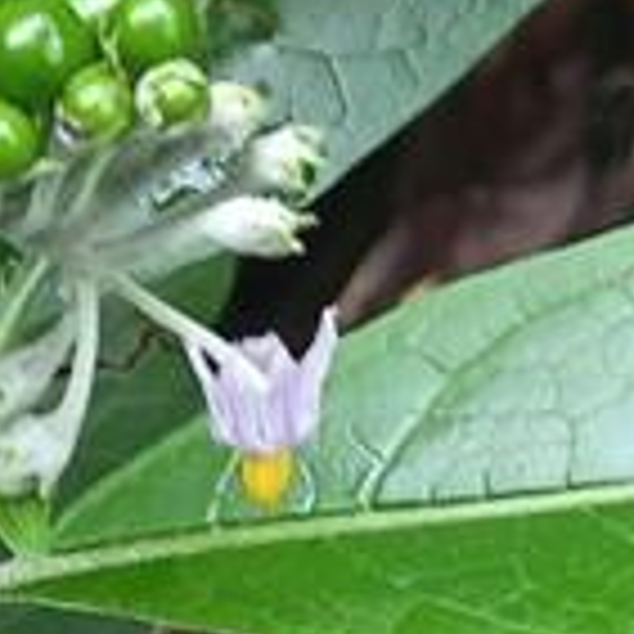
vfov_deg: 8.4
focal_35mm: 205
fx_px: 4248
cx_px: -155
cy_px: 785
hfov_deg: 8.4
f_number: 1.8
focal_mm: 4.6
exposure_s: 1/49
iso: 40
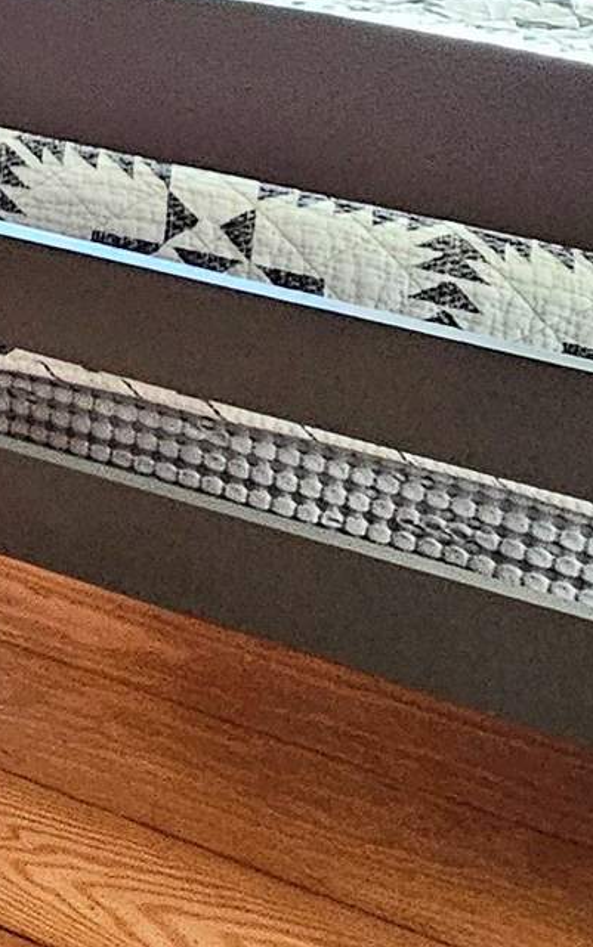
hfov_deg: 13.6
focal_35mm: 66
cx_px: -868
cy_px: -281
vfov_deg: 26.4
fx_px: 1705
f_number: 2.2
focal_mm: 2.2
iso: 400
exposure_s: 1/60
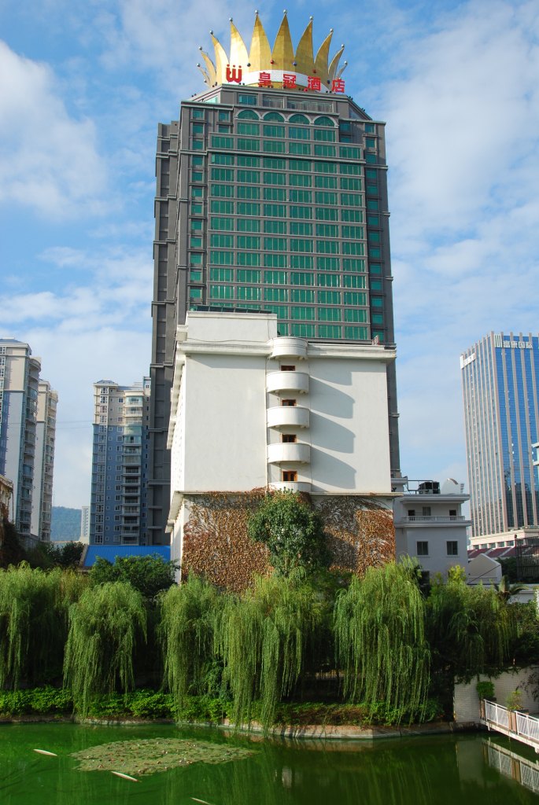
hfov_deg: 40.1
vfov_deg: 57.2
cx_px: 270
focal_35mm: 33
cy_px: 402
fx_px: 739
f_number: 7.1
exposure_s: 1/200
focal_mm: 22
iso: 100
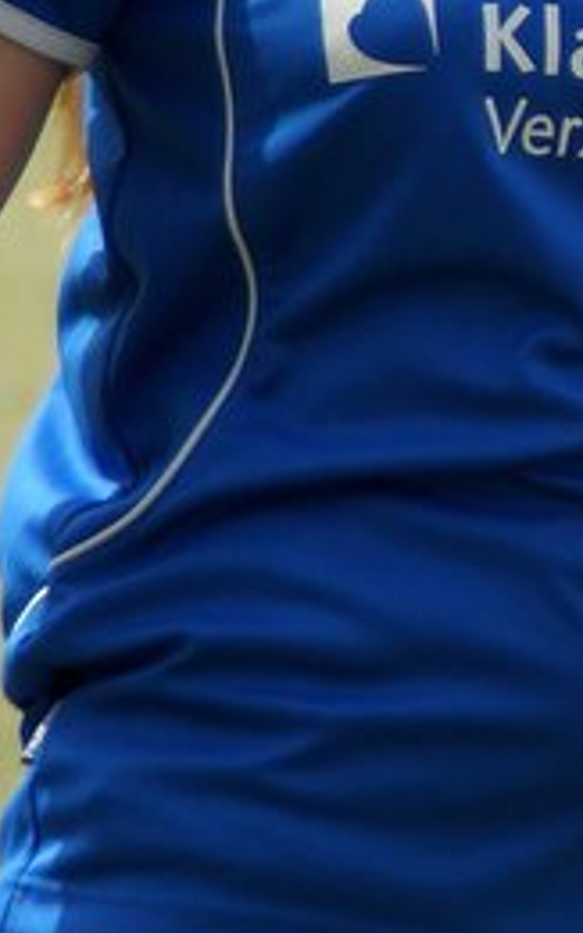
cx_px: 528
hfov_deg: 1.6
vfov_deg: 2.5
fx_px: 21341
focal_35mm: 839
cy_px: 104
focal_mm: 140
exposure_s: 1/800
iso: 125
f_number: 6.3
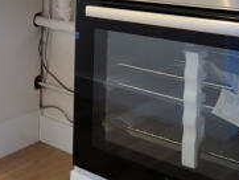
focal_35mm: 68
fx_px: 470
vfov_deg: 20.4
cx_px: 5
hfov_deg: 27.1
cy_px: -28
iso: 39
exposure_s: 1/38.1
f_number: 1.95
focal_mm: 2.23
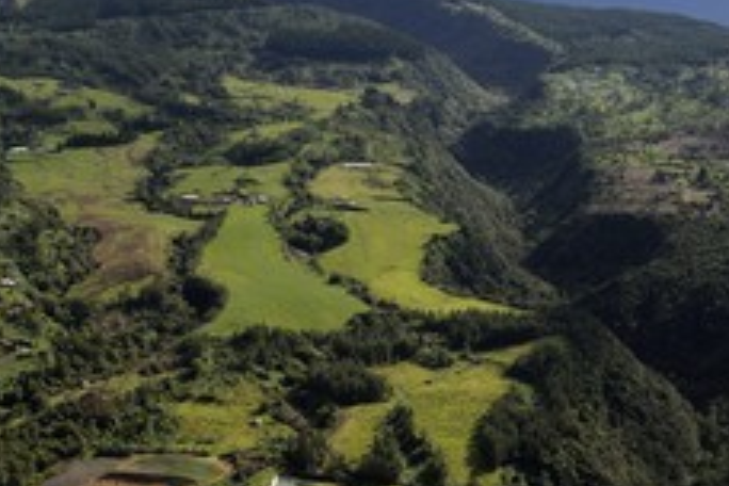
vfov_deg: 19.3
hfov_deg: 27.9
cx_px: 90
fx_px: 1417
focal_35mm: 70
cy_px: 109
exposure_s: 1/1000
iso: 800
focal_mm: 38
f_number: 9
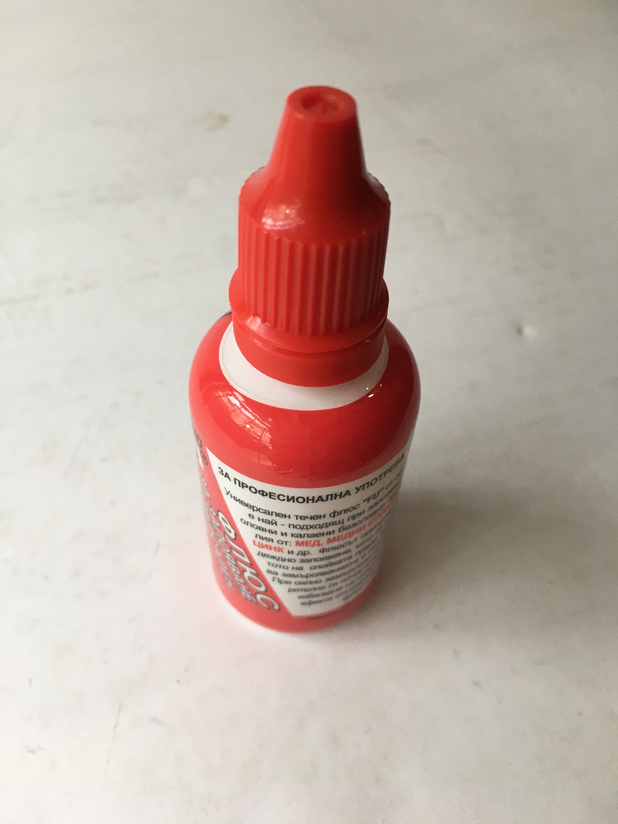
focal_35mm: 29
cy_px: 412
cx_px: 309
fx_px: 690
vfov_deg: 61.7
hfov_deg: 48.2
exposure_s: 1/33
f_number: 2.2
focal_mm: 4.15
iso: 40
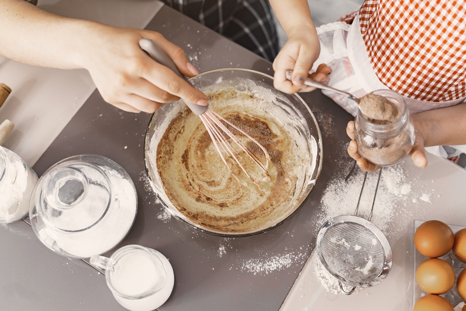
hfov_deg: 49.6
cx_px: 233
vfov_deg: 34.2
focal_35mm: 39
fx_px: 505
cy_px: 156
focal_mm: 39
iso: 800
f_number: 2.8
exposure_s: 1/320
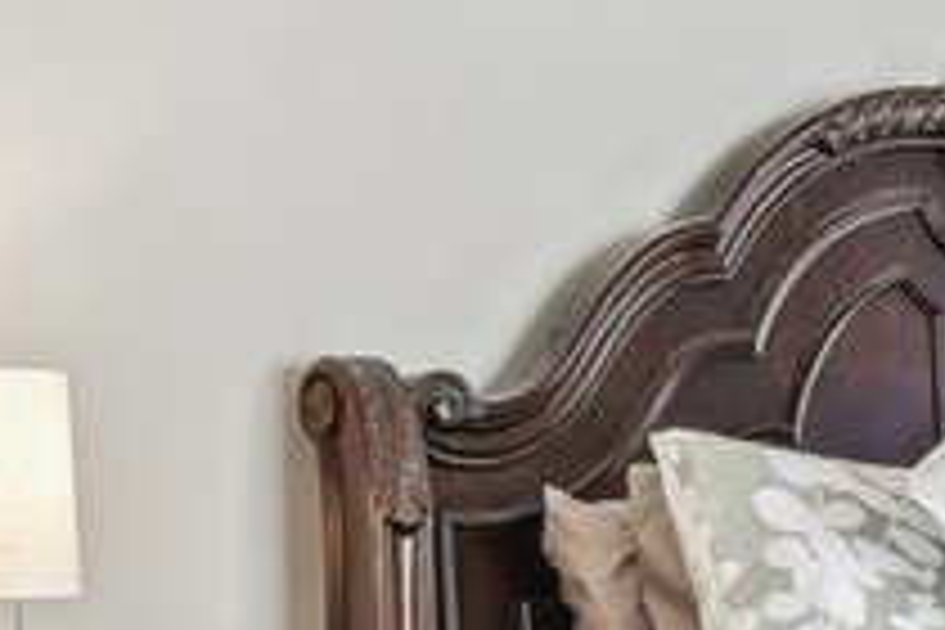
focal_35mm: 108
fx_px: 2835
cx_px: 1084
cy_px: 549
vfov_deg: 12.6
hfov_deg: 18.1
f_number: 8
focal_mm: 14
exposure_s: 1/25
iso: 800
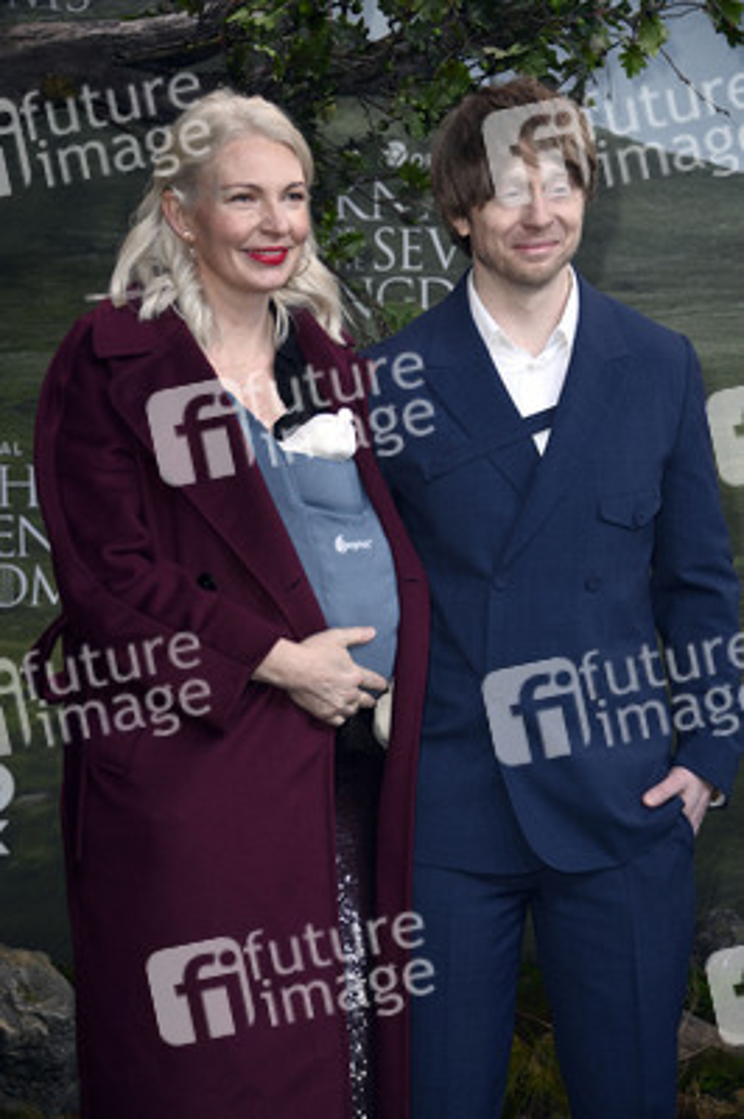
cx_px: 372
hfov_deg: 15.2
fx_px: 2795
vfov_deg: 22.6
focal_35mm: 90
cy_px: 560
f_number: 5.6
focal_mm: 90
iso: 640
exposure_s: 1/250
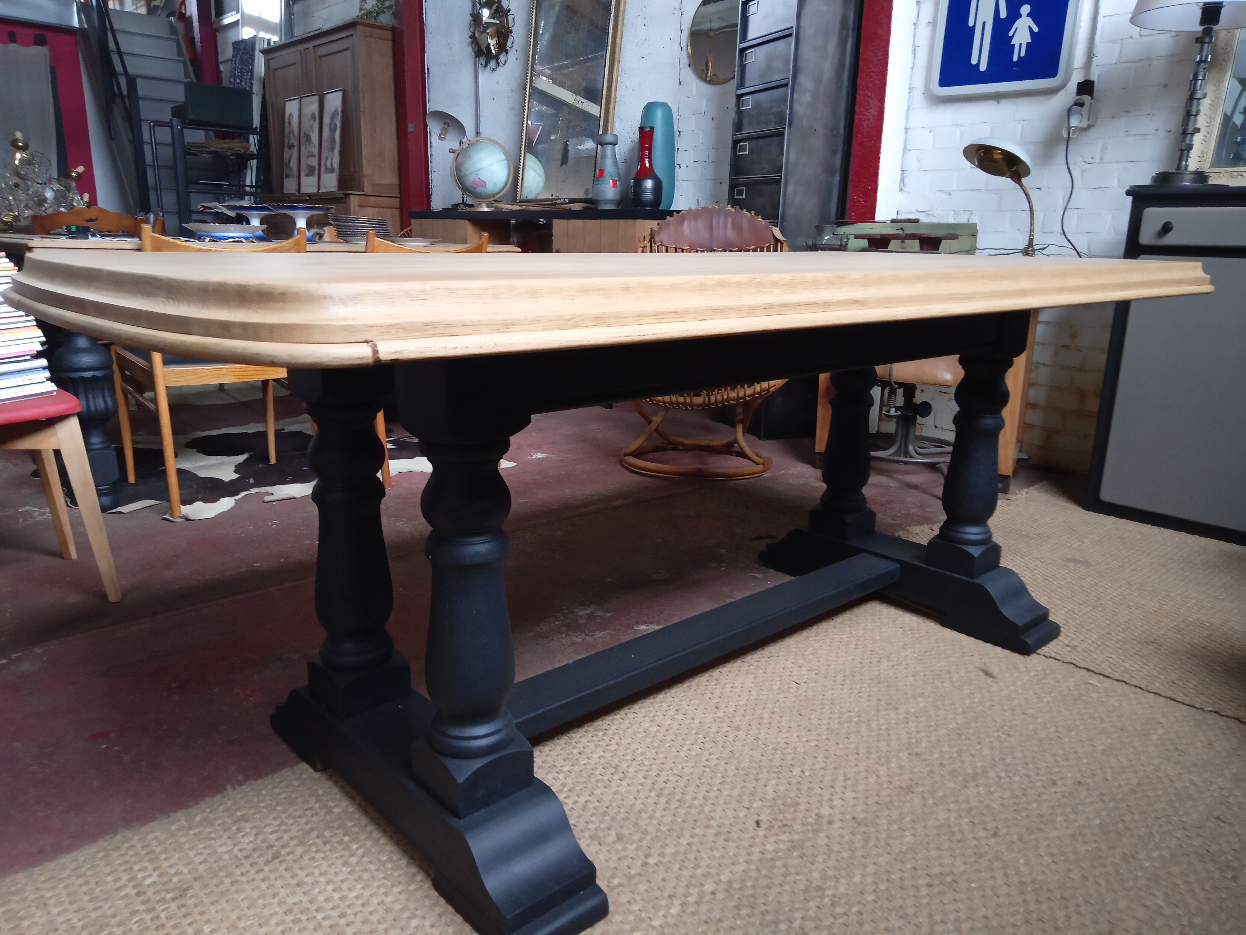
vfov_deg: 53.1
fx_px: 936
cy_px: 468
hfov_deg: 67.3
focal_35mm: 26
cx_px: 623
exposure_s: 1/25
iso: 437
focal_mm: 3.46
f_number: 2.2
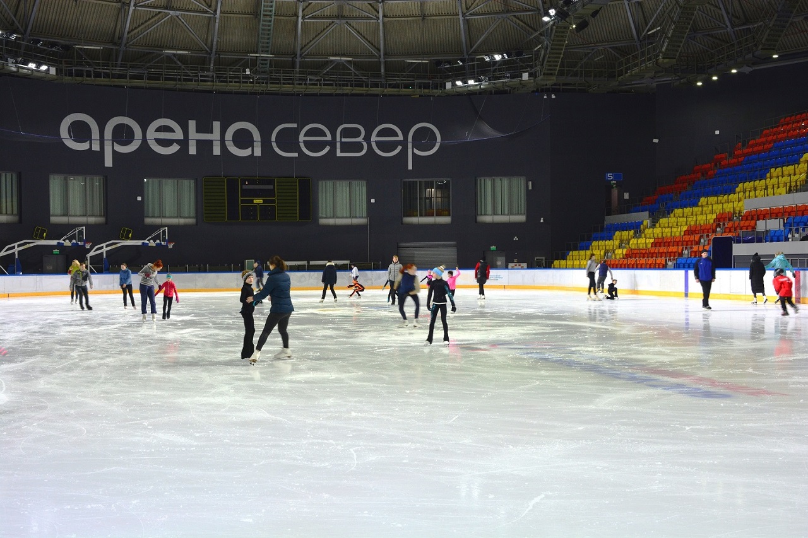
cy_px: 269
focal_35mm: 45
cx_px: 404
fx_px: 1010
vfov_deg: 29.9
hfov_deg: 43.6
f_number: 9
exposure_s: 1/40
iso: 400
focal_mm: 30
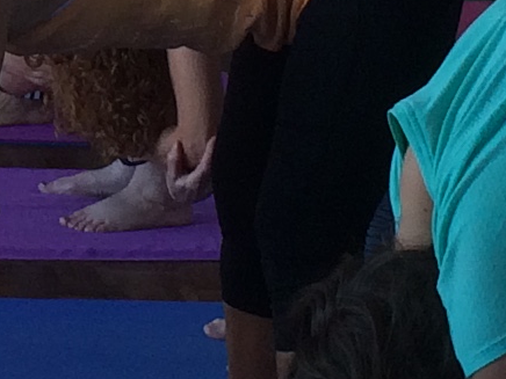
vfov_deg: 6.7
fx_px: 3172
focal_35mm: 217
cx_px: -266
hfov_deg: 8.9
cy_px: -249
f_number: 2.2
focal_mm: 4.15
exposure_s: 1/222
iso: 32
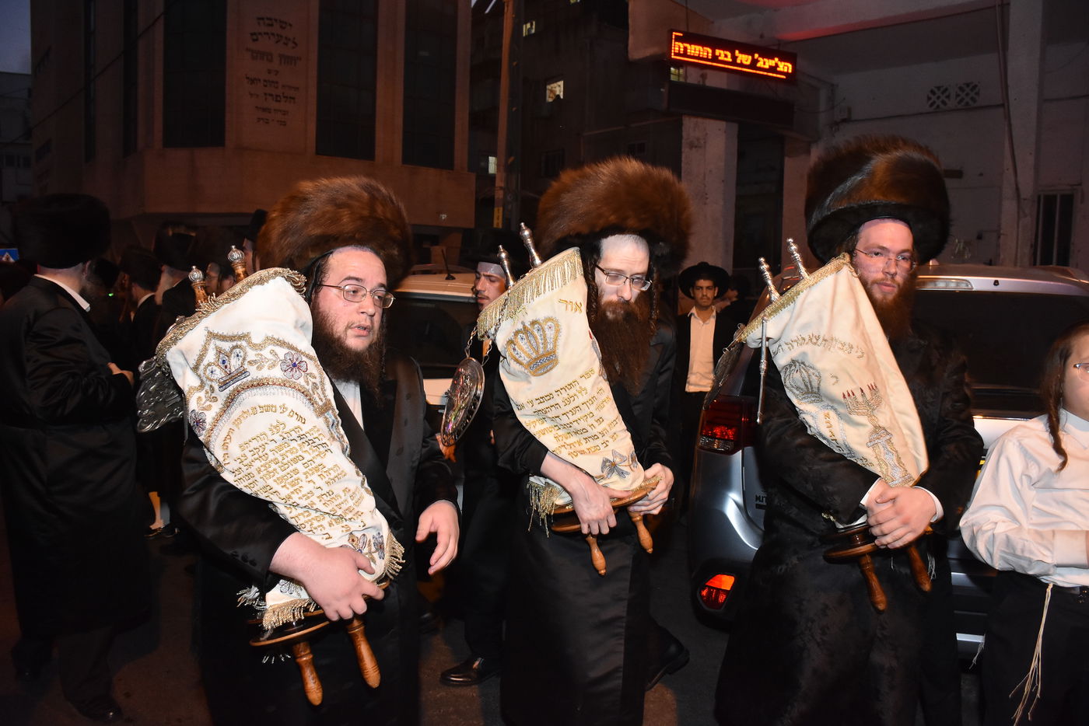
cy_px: 363
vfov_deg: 47.9
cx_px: 544
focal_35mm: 27
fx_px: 817
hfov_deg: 67.4
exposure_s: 1/100
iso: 2000
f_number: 5.6
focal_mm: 18
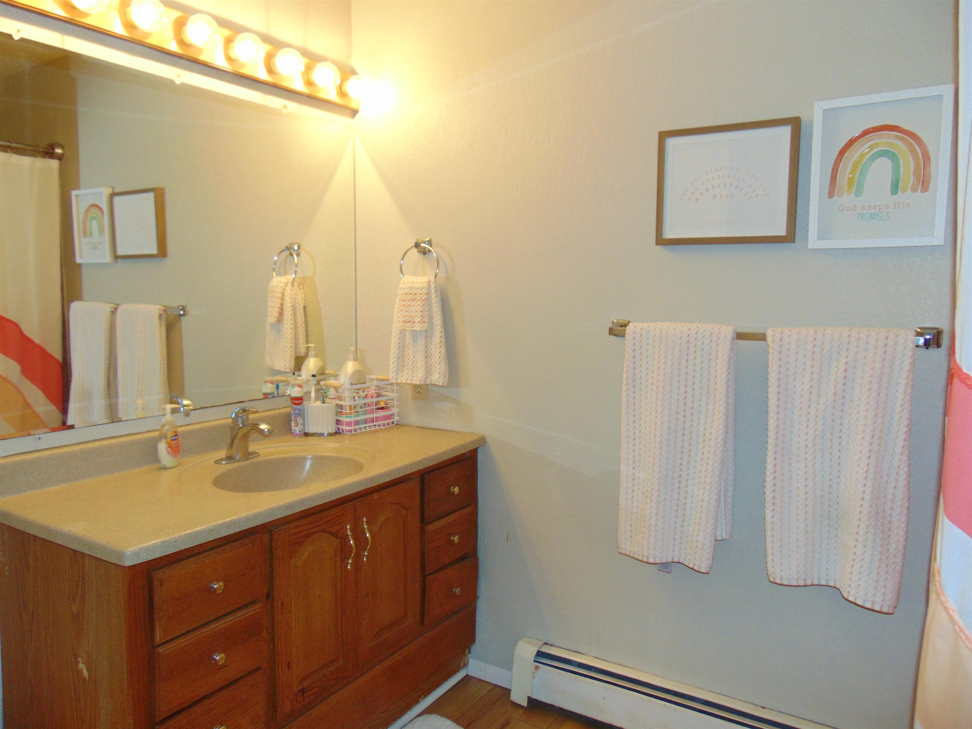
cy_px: 364
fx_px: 702
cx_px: 486
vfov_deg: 54.9
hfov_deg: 69.4
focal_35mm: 25
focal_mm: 4.5
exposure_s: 1/30
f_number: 3
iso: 200
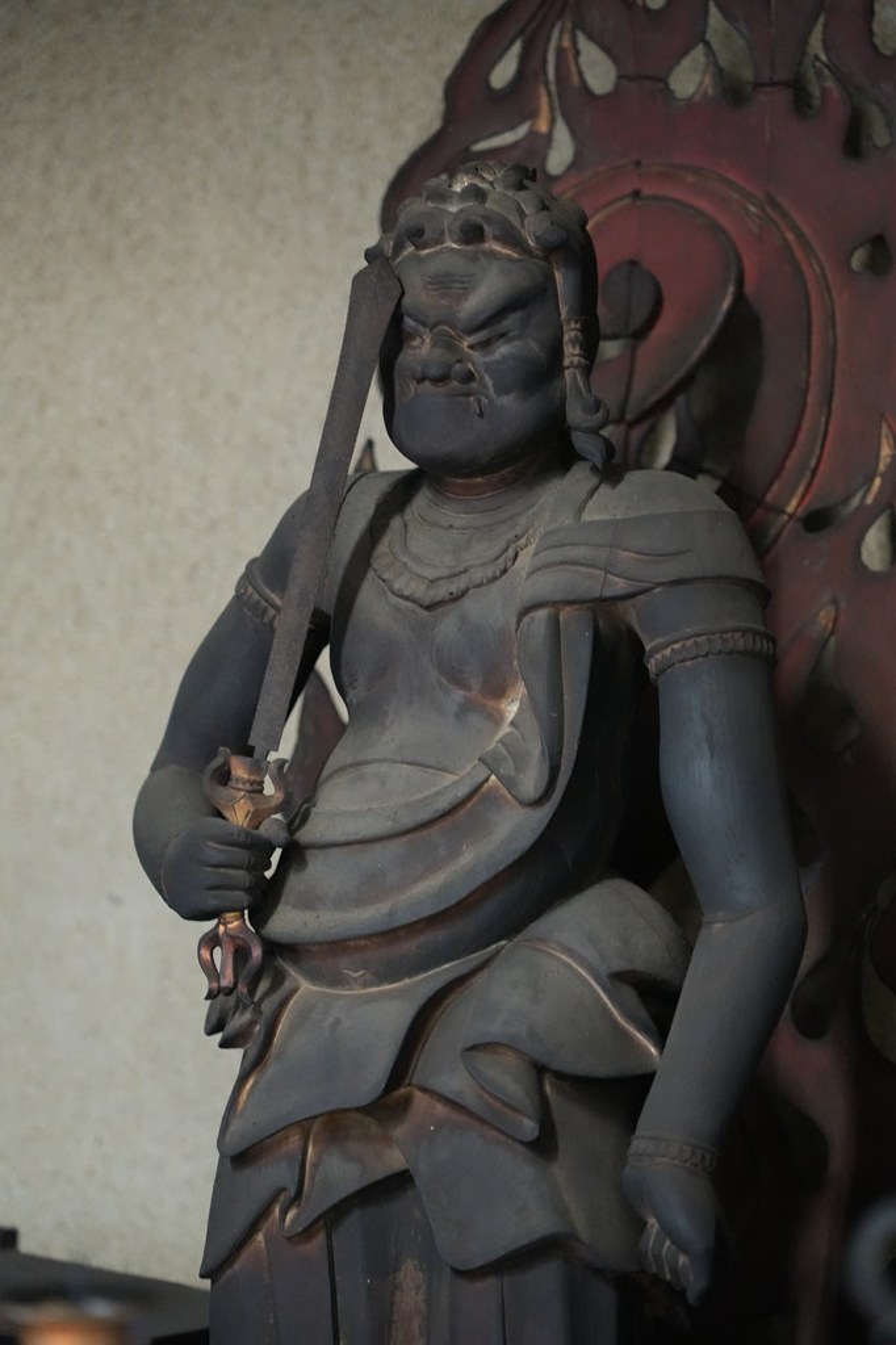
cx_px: 448
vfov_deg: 19.6
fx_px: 3885
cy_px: 672
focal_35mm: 104
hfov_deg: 13.2
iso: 12800
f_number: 4
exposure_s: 1/25
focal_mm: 104
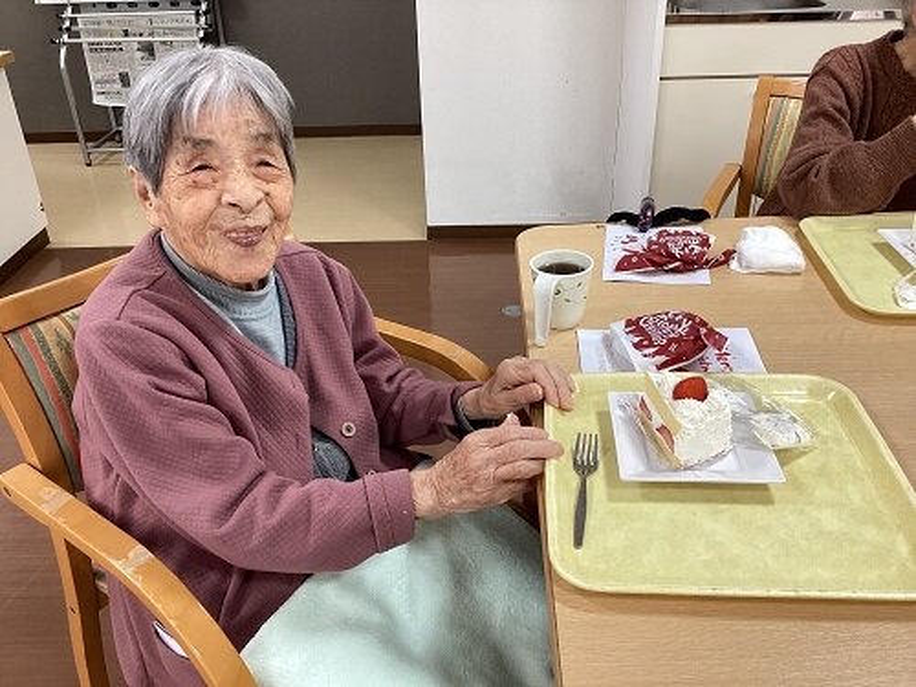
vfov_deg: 45.4
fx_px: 820
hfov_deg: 58.4
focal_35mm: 31
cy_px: 344
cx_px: 458
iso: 80
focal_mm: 3.3
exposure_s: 1/60
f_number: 2.4
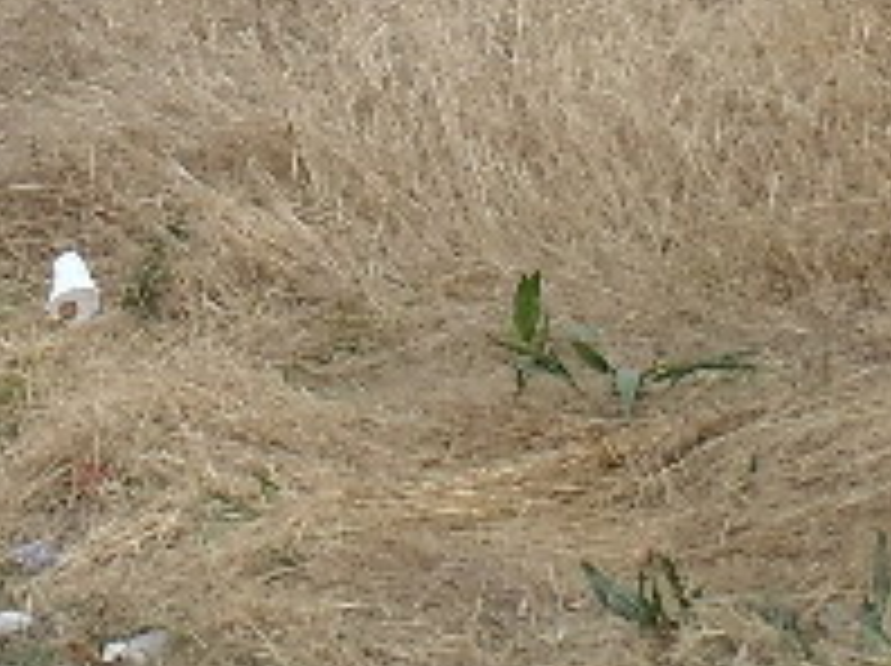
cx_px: 405
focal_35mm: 145
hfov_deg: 13.6
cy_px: -1017
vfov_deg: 9.0
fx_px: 3728
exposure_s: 1/60
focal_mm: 5
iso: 100
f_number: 11
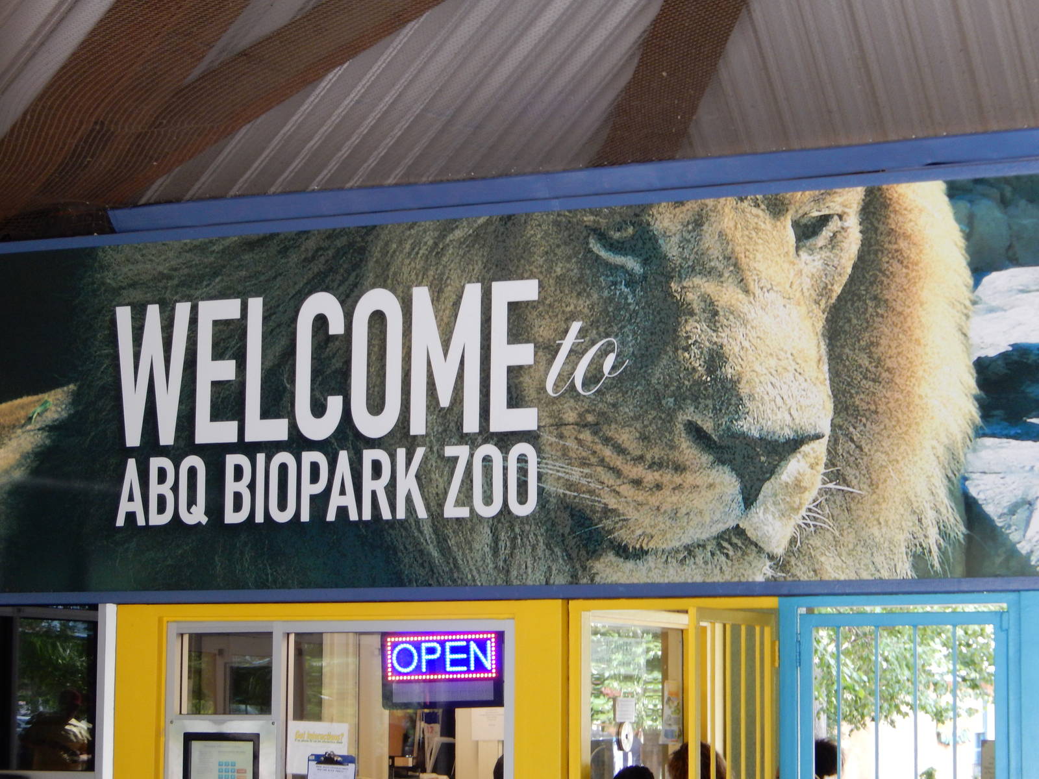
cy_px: 390
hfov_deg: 20.7
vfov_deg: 15.6
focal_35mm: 95
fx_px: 2851
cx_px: 520
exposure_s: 1/30
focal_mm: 17
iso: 250
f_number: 5.2
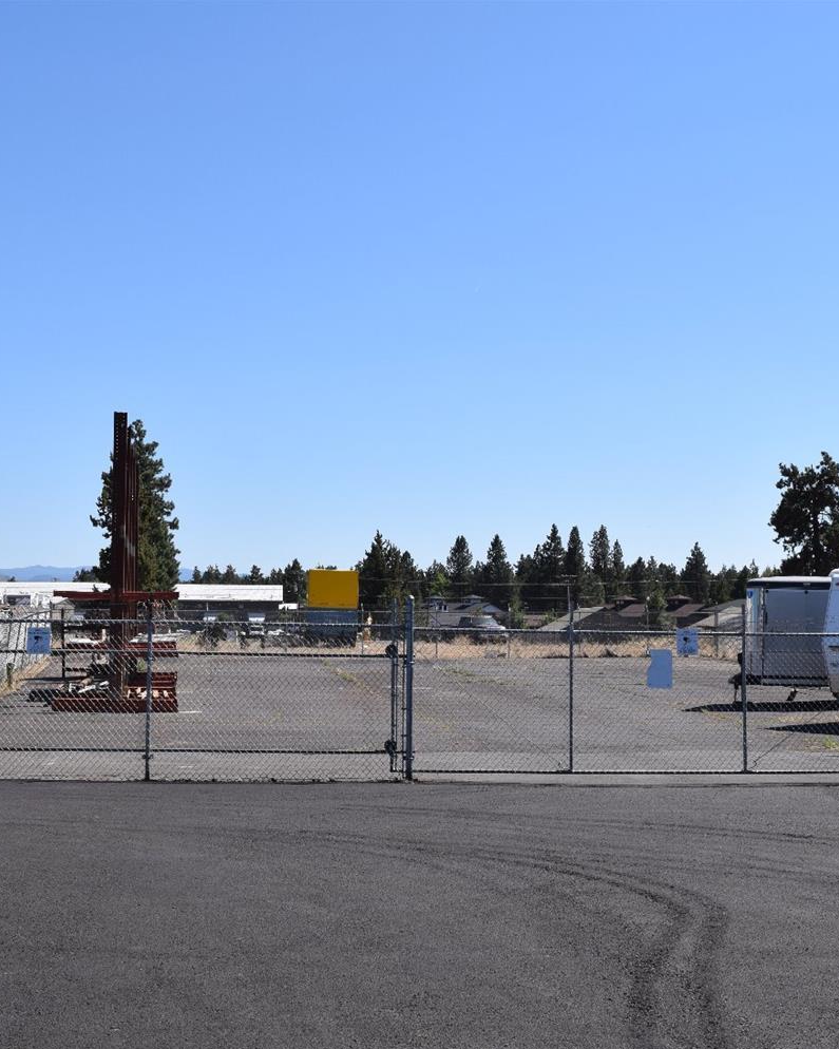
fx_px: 1583
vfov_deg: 36.7
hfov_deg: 29.7
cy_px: 527
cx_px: 430
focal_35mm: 51
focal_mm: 24
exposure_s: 1/400
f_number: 10
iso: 200
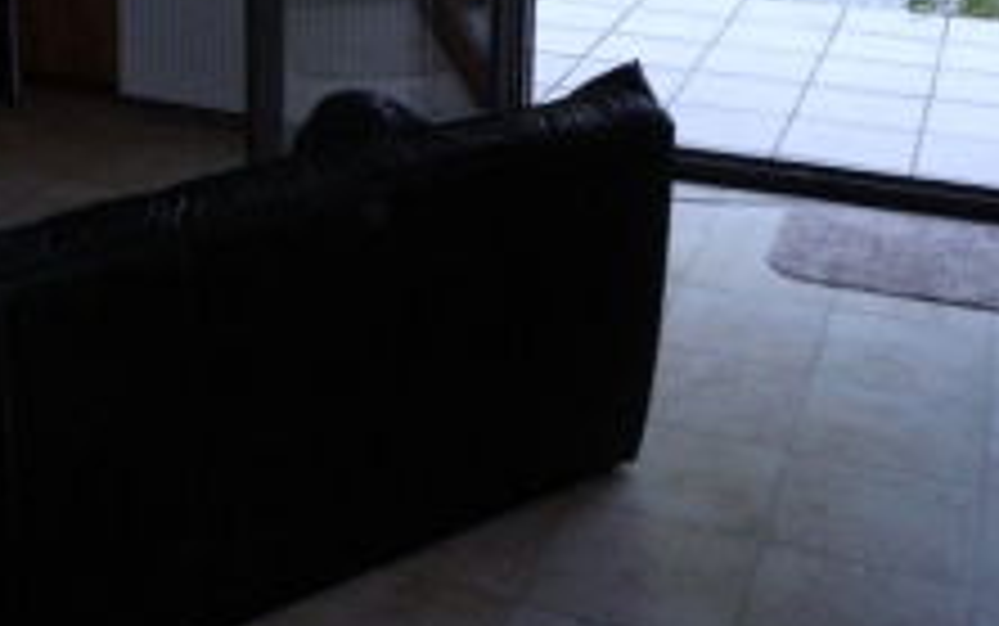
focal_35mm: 60
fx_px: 1634
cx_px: 252
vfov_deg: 20.6
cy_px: -72
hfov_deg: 33.3
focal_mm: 4.7
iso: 100
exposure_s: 1/160
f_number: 3.3
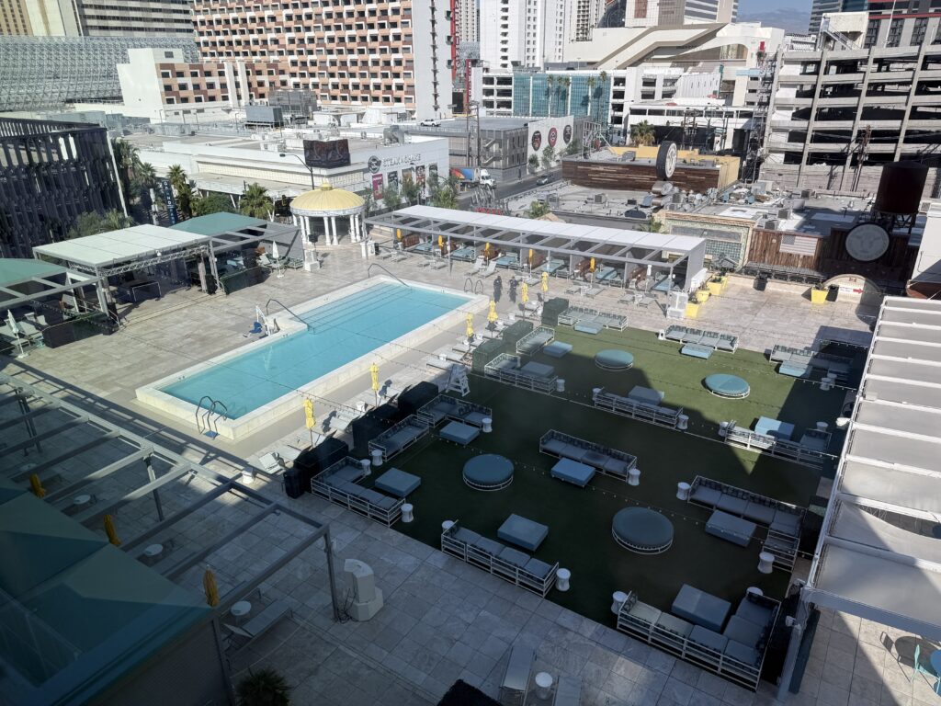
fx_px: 652
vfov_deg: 56.8
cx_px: 470
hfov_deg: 71.6
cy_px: 353
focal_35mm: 24
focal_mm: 6.76
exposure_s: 1/3953
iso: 80
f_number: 1.78
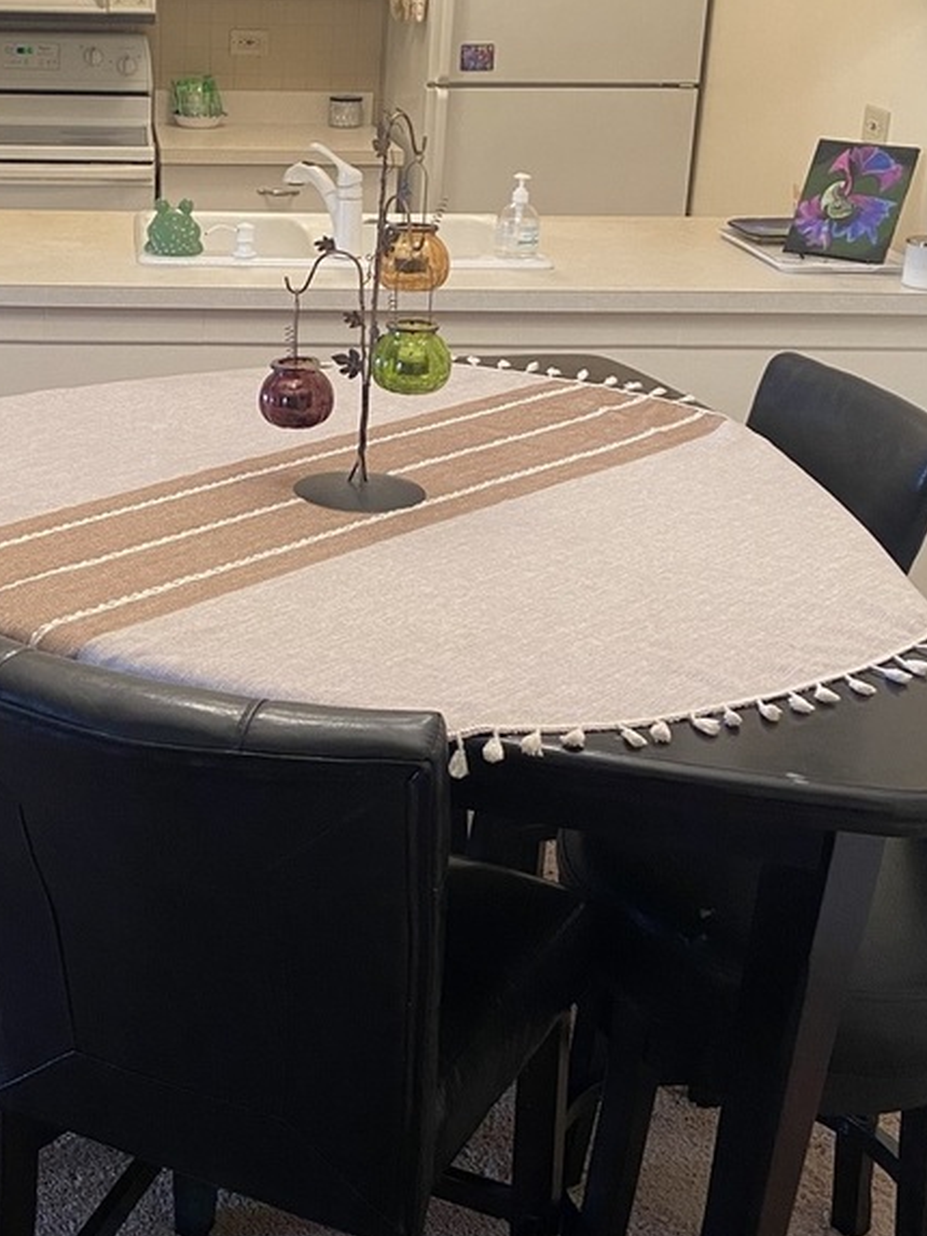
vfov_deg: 38.6
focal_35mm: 49
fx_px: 1749
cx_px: 188
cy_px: 449
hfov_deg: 29.0
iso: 160
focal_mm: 4.25
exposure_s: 1/60
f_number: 1.8
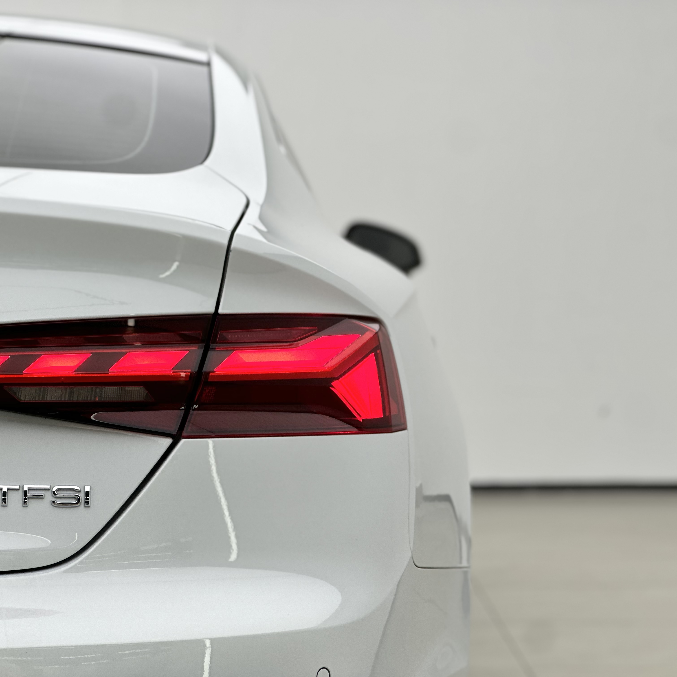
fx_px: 2014
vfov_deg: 19.1
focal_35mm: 91
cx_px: 316
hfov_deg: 19.1
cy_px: 339
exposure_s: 1/100
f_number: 2.8
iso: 40
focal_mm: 9
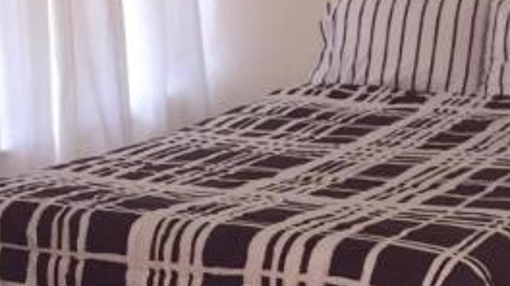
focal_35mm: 92
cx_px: 373
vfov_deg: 13.1
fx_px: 1243
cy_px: 99
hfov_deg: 23.0
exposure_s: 1/30
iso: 200
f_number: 2.2
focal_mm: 4.15
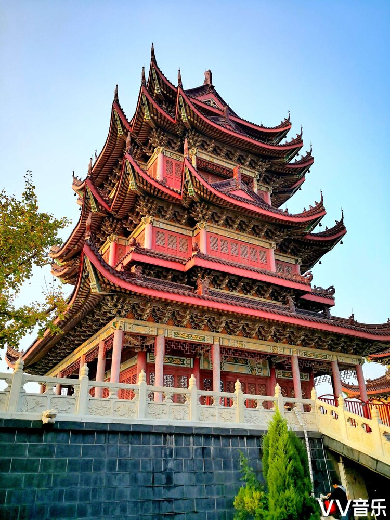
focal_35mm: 27
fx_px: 406
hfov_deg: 51.4
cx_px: 195
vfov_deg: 65.3
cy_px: 260
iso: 50
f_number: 1.6
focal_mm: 3.95
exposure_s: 1/833
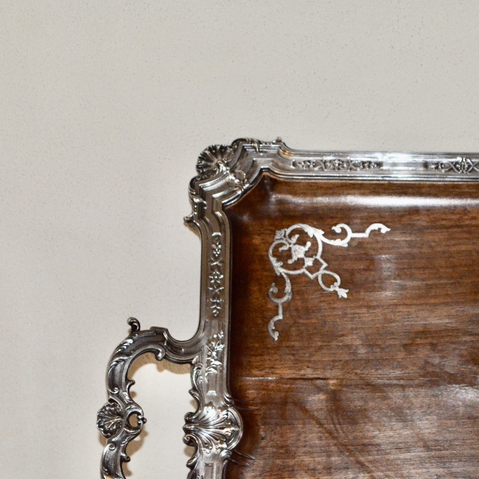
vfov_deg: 16.3
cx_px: 321
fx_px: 1670
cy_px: 238
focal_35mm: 107
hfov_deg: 16.3
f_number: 5.6
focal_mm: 55
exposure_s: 1/60
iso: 3200
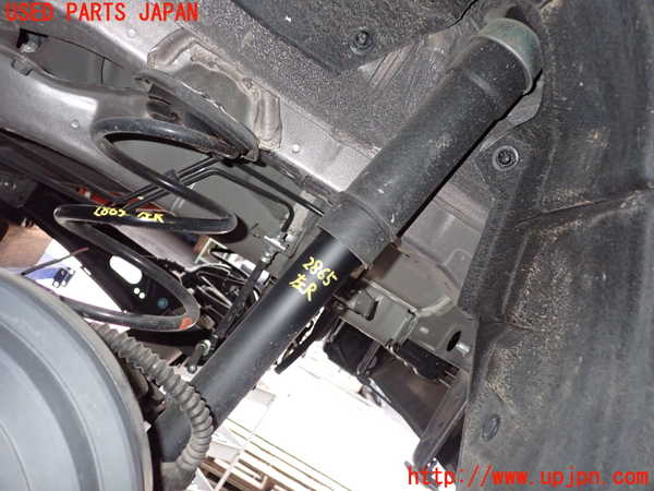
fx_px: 567
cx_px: 327
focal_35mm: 30
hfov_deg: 60.0
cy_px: 246
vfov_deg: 46.8
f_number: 6.3
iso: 640
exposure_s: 1/30
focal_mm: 5.4
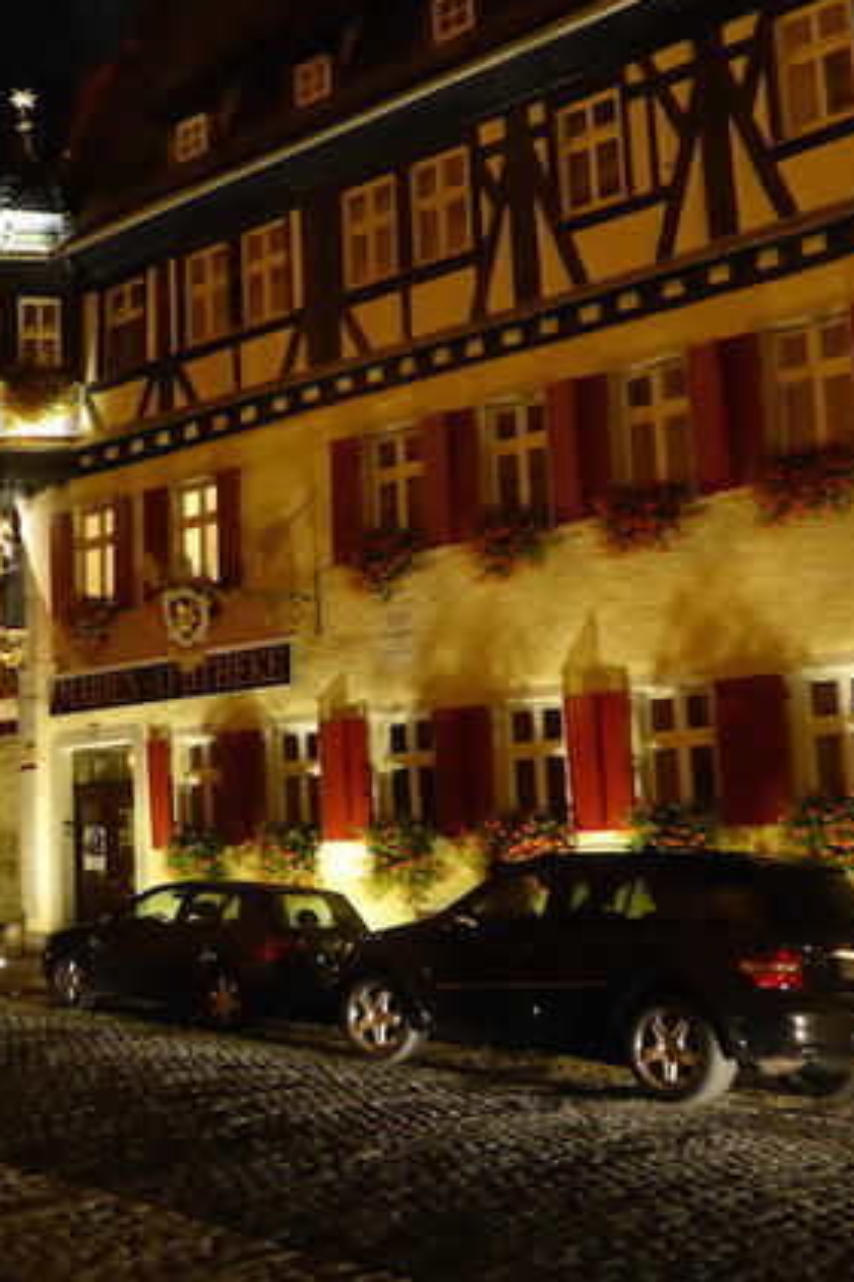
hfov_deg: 28.3
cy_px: 626
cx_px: 119
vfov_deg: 42.7
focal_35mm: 46
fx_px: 1637
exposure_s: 1/4
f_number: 3.5
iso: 800
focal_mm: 5
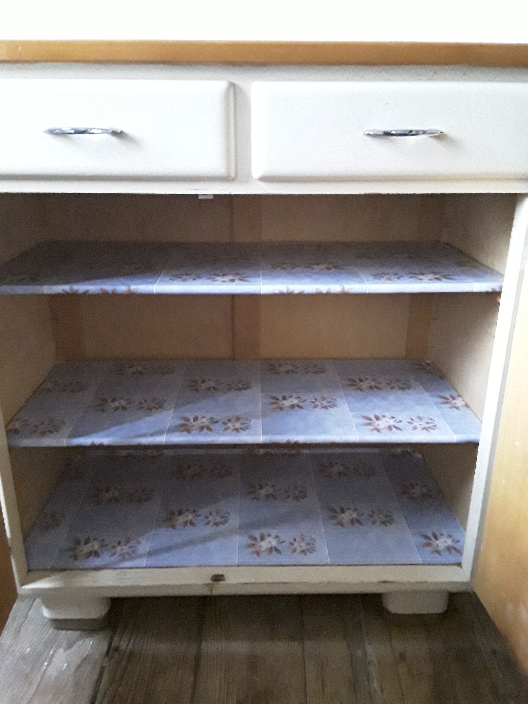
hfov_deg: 51.4
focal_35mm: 27
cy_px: 352
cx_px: 264
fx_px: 549
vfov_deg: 65.3
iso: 1000
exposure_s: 1/17
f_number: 1.9
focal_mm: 2.91
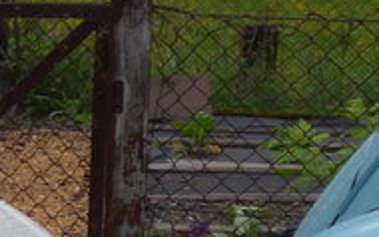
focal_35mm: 295
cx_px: -497
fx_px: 3049
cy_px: 297
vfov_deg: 4.4
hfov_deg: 6.8
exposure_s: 1/320
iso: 80
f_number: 2.8
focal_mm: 9
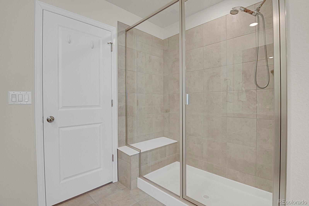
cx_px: 154
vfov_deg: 70.4
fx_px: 146
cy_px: 103
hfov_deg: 93.3
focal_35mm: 17
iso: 9000
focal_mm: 17
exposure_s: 1/20
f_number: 8
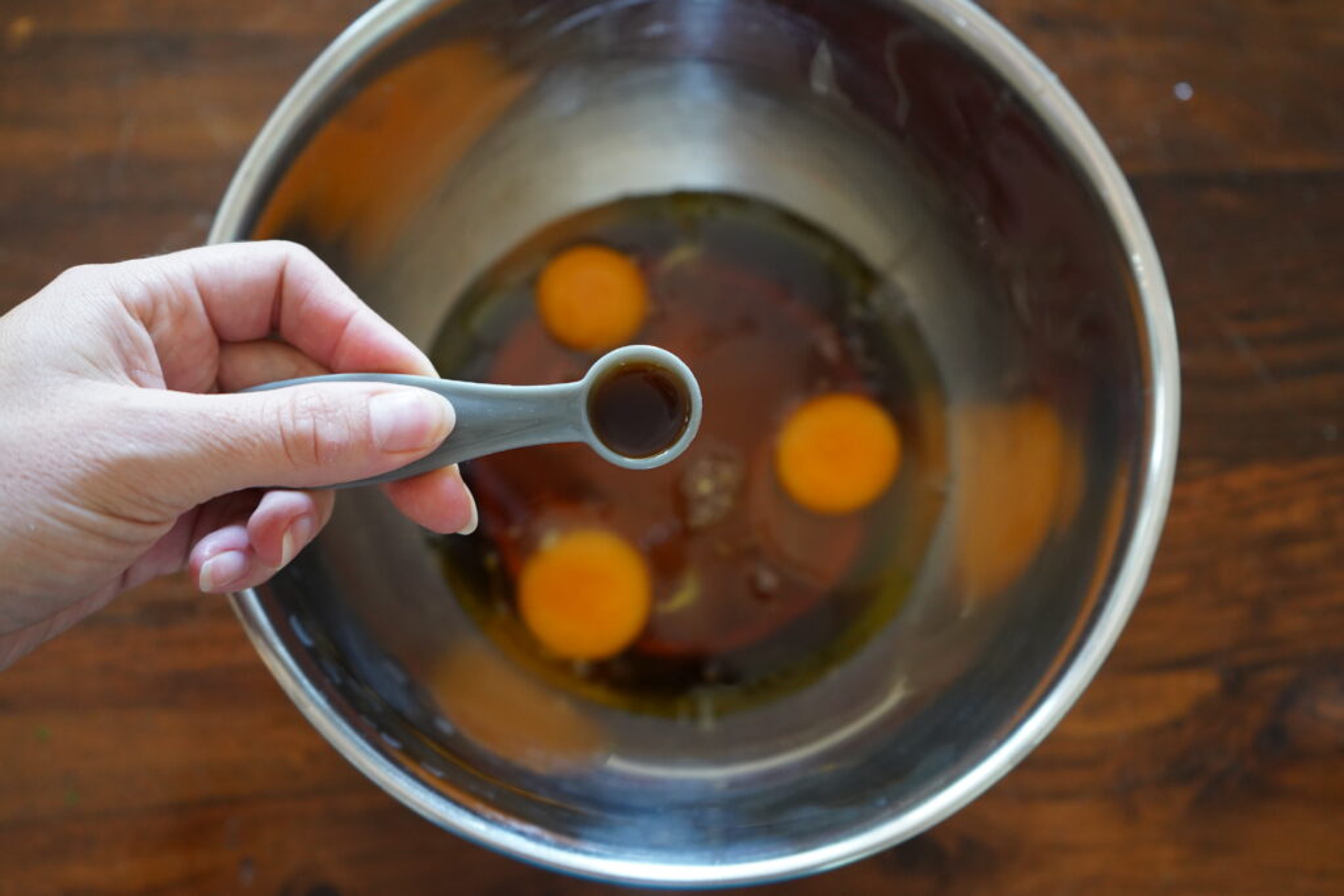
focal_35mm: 33
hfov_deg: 57.2
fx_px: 1232
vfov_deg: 40.0
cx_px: 672
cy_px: 448
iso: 3200
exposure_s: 1/60
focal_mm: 33
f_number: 4
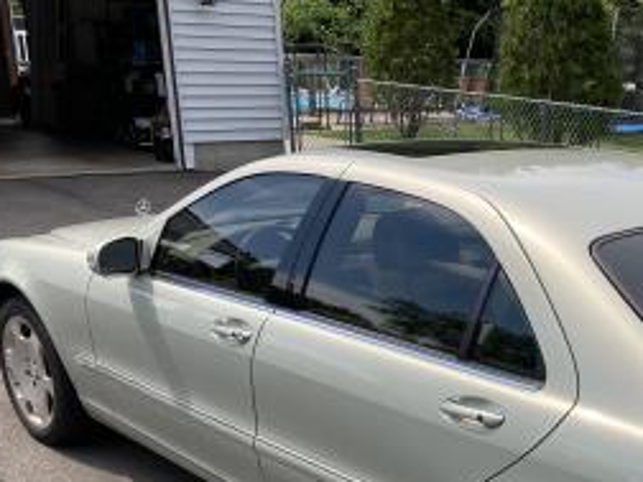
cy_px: 459
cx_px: 612
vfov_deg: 25.1
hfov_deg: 32.2
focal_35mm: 56
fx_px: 1040
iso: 20
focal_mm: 3.99
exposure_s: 1/1412
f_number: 1.8
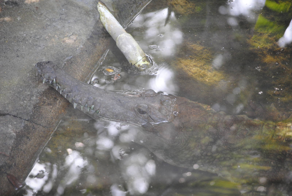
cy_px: 98
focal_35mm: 188
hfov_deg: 11.0
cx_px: 146
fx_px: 1523
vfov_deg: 7.3
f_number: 4.8
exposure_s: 1/80
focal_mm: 125
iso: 400
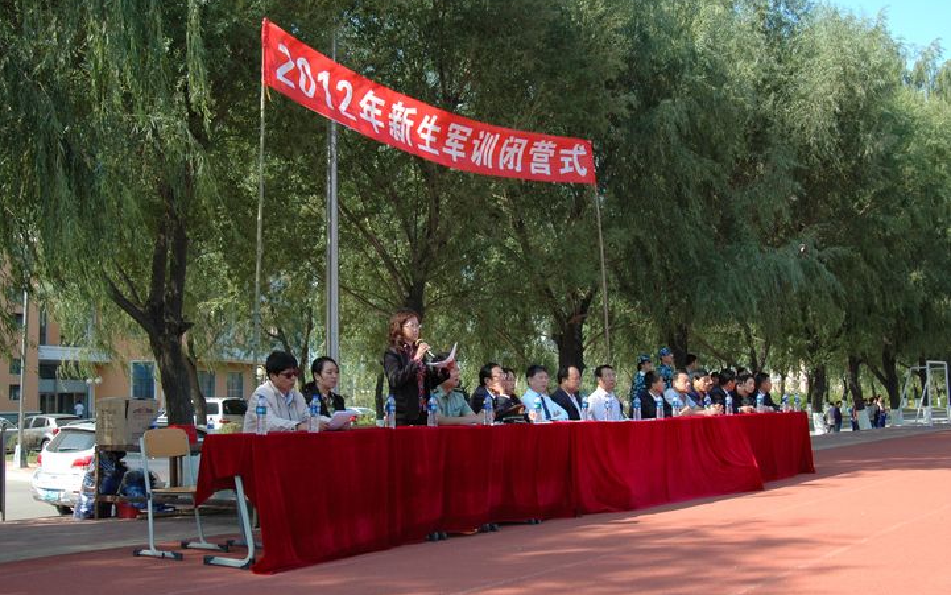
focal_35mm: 86
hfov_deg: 24.1
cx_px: 474
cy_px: 282
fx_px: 2229
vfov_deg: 15.2
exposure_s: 1/250
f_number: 8
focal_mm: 56
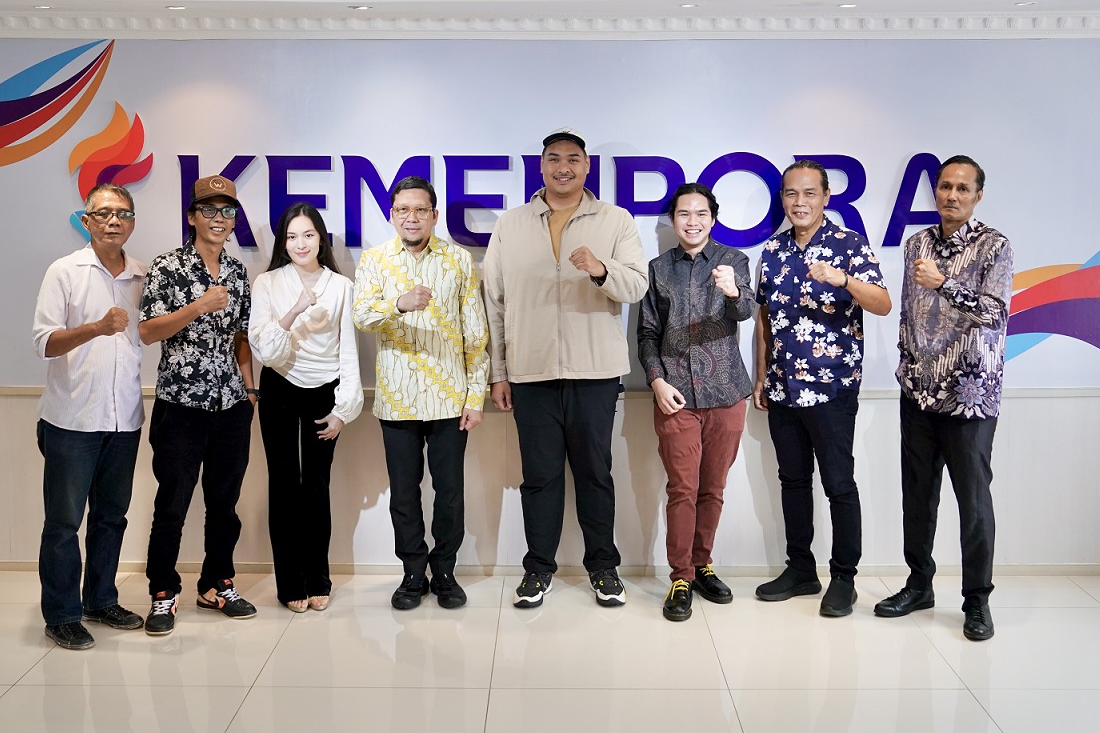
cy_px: 340
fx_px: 1100
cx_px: 519
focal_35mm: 36
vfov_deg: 36.8
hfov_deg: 53.1
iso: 1000
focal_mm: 33
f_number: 4
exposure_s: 1/250
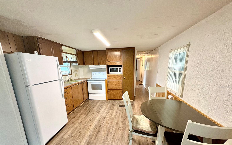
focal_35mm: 15
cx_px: 115
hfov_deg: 101.5
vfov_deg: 74.0
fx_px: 95
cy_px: 87
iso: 200
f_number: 2.2
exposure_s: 1/60
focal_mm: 2.22
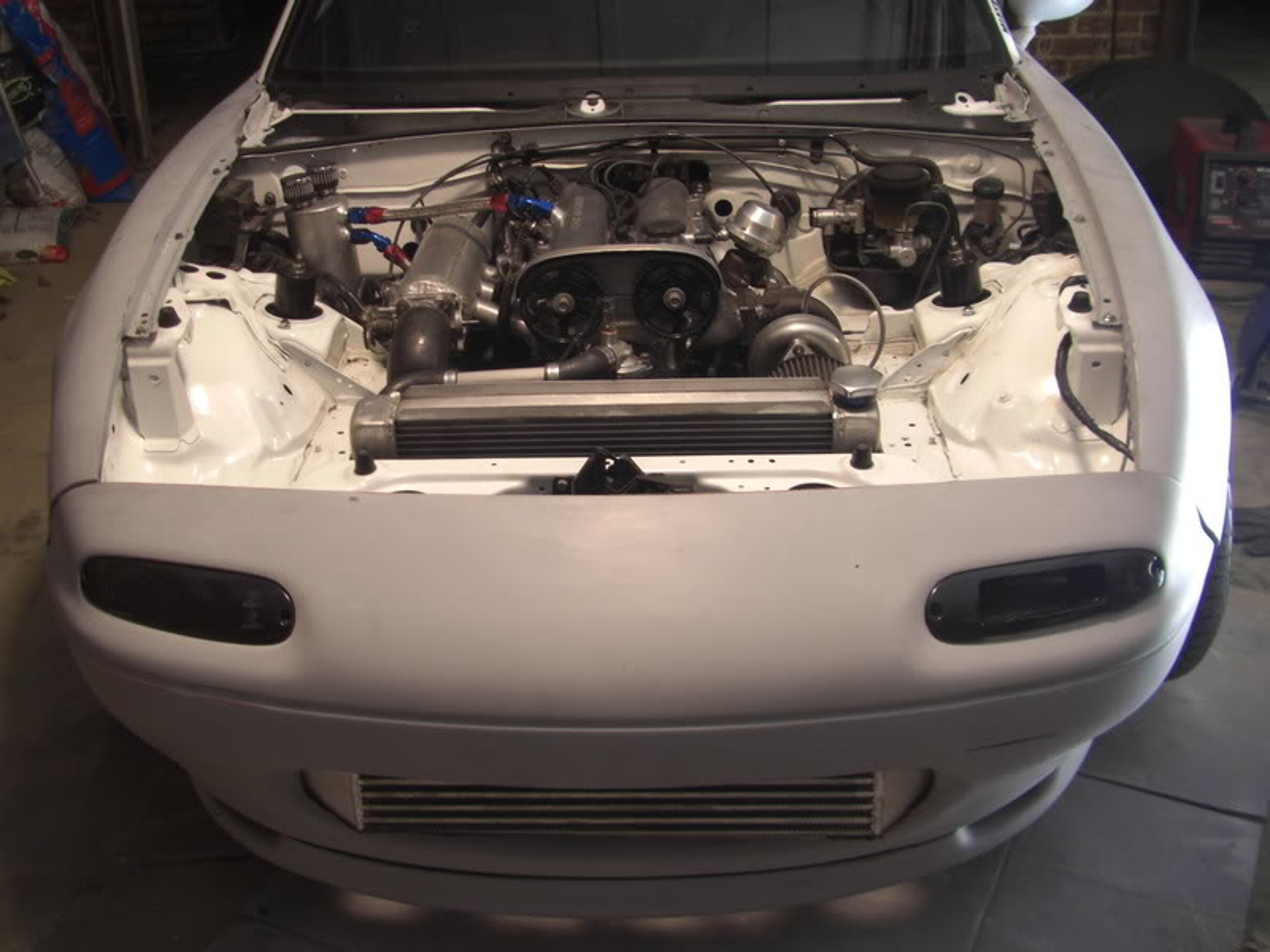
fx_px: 1614
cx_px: 635
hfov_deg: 42.9
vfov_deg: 32.9
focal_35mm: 44
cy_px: 476
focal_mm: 7.4
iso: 64
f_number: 3.5
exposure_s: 2
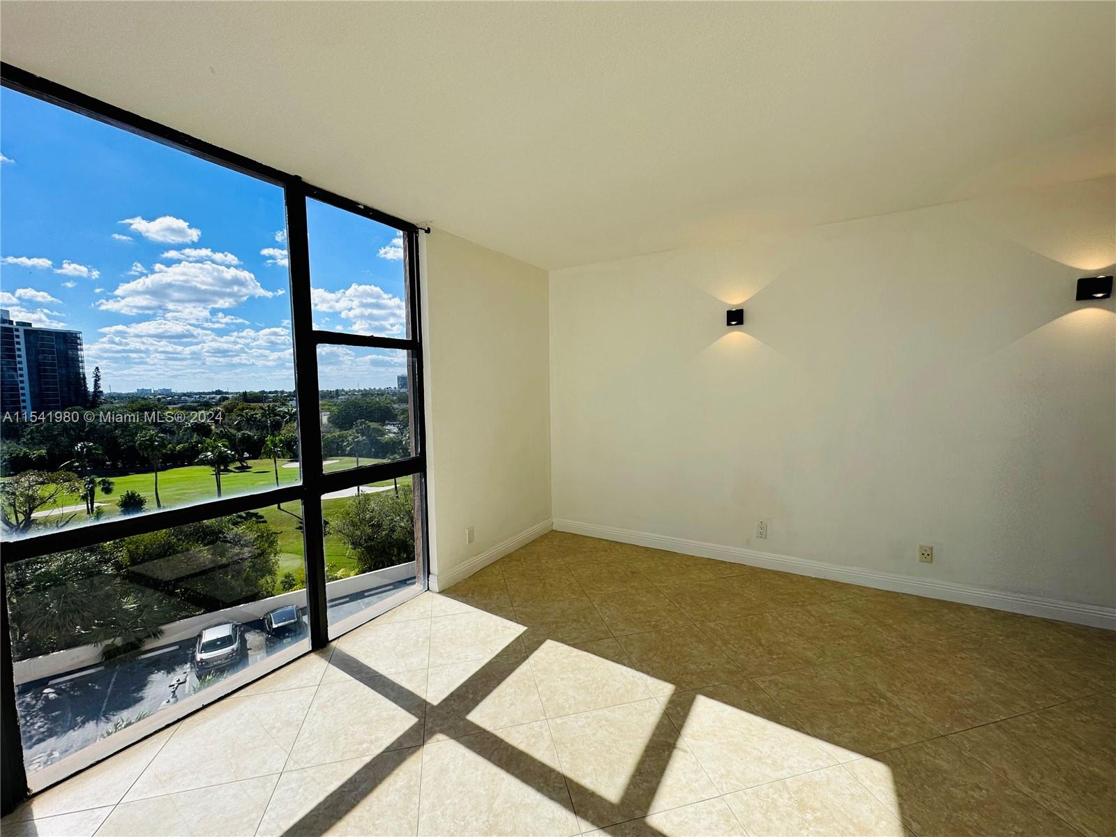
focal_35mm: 14
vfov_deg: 85.7
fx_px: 451
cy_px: 418
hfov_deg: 102.1
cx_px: 558
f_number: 2.2
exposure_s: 1/1024
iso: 40
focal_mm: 2.22
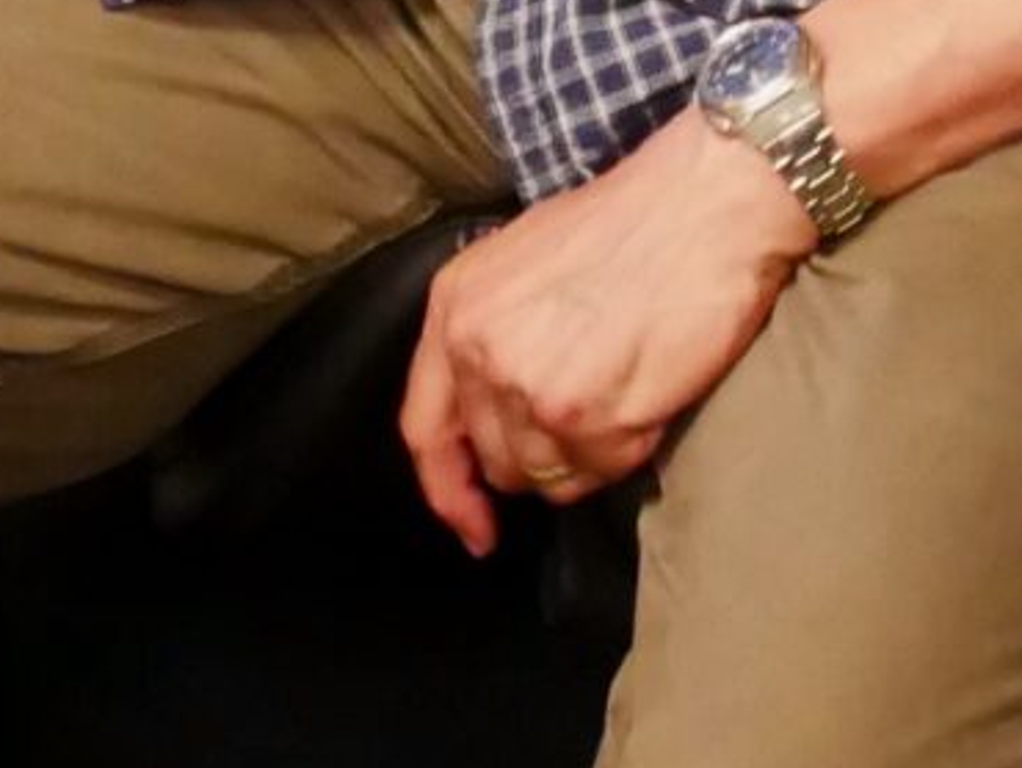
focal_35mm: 249
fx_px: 7356
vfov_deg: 5.6
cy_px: -1431
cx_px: 842
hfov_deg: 7.9
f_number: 4.2
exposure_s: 1/60
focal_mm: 18
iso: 2500
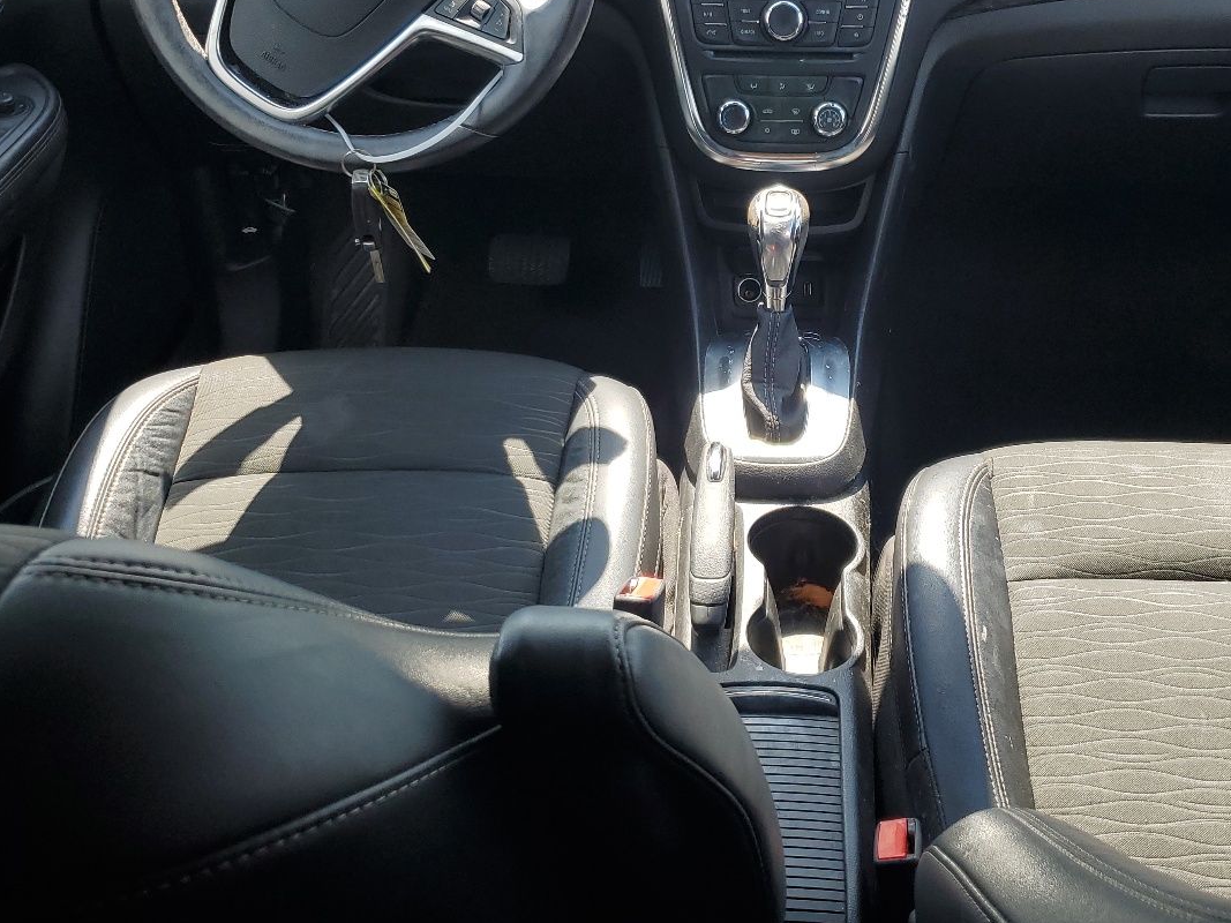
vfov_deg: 36.3
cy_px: 291
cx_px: 771
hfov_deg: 47.4
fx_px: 1387
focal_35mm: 39
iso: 50
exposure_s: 1/500
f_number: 1.5
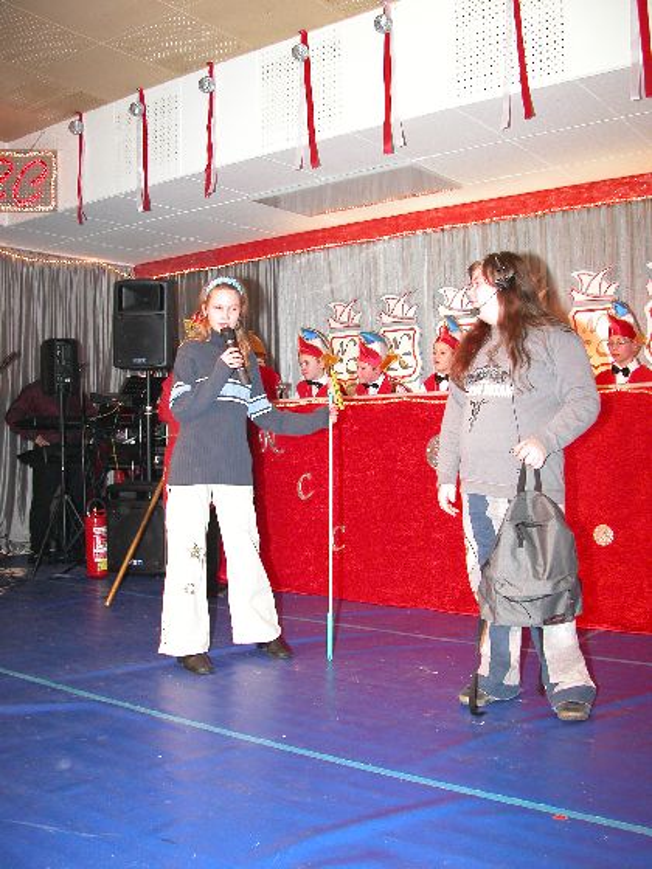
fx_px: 879
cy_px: 434
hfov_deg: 40.7
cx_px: 326
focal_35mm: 35
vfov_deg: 52.6
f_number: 2.8
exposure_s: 1/60
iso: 200
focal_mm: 8.9
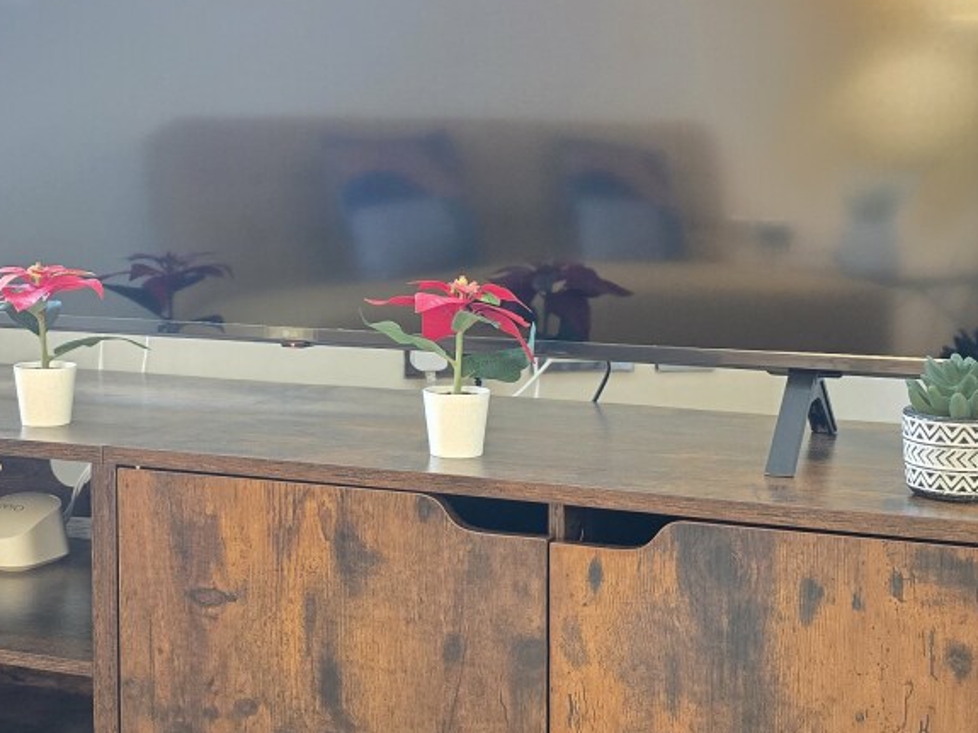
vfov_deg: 24.4
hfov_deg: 32.2
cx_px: 441
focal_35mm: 60
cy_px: 310
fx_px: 1695
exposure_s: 1/50
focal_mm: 6.3
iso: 1600
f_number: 1.7
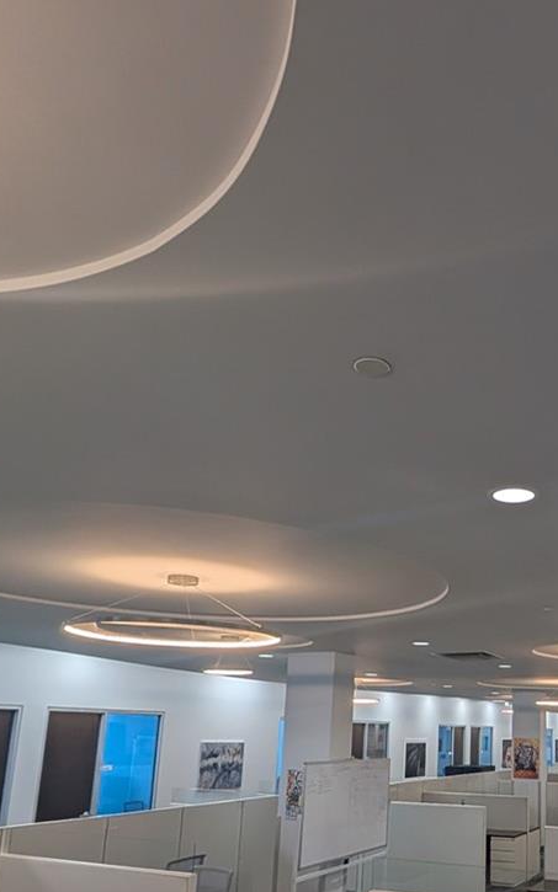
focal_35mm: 28
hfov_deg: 41.9
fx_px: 681
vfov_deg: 65.1
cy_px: 579
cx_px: 472
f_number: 1.7
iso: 74
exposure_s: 1/120
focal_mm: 2.02
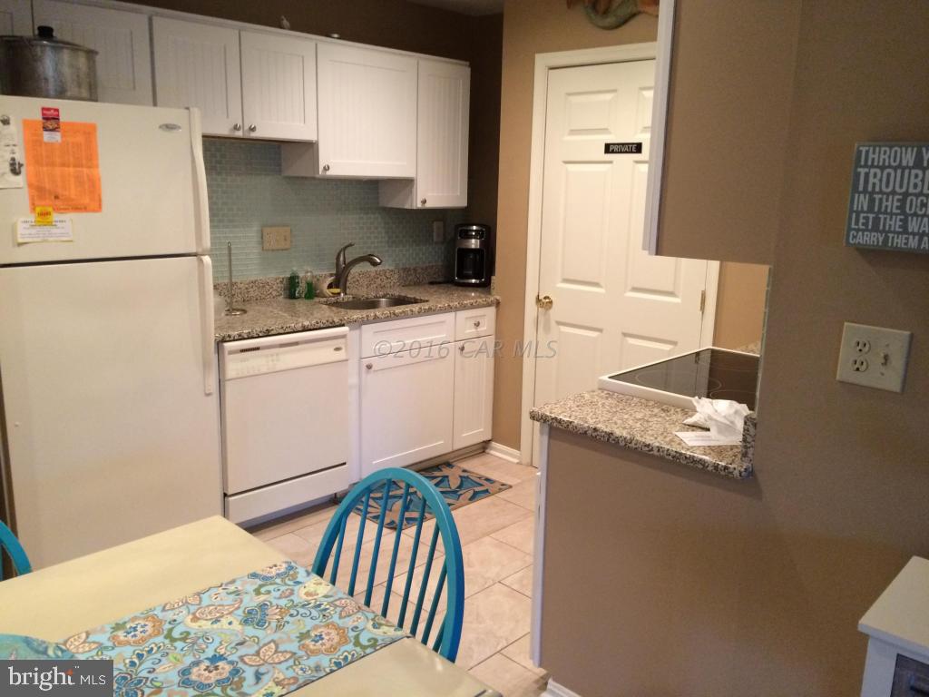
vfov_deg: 48.2
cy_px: 348
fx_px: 778
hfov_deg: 61.7
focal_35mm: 29
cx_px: 464
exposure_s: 1/30
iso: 160
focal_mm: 4.15
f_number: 2.2
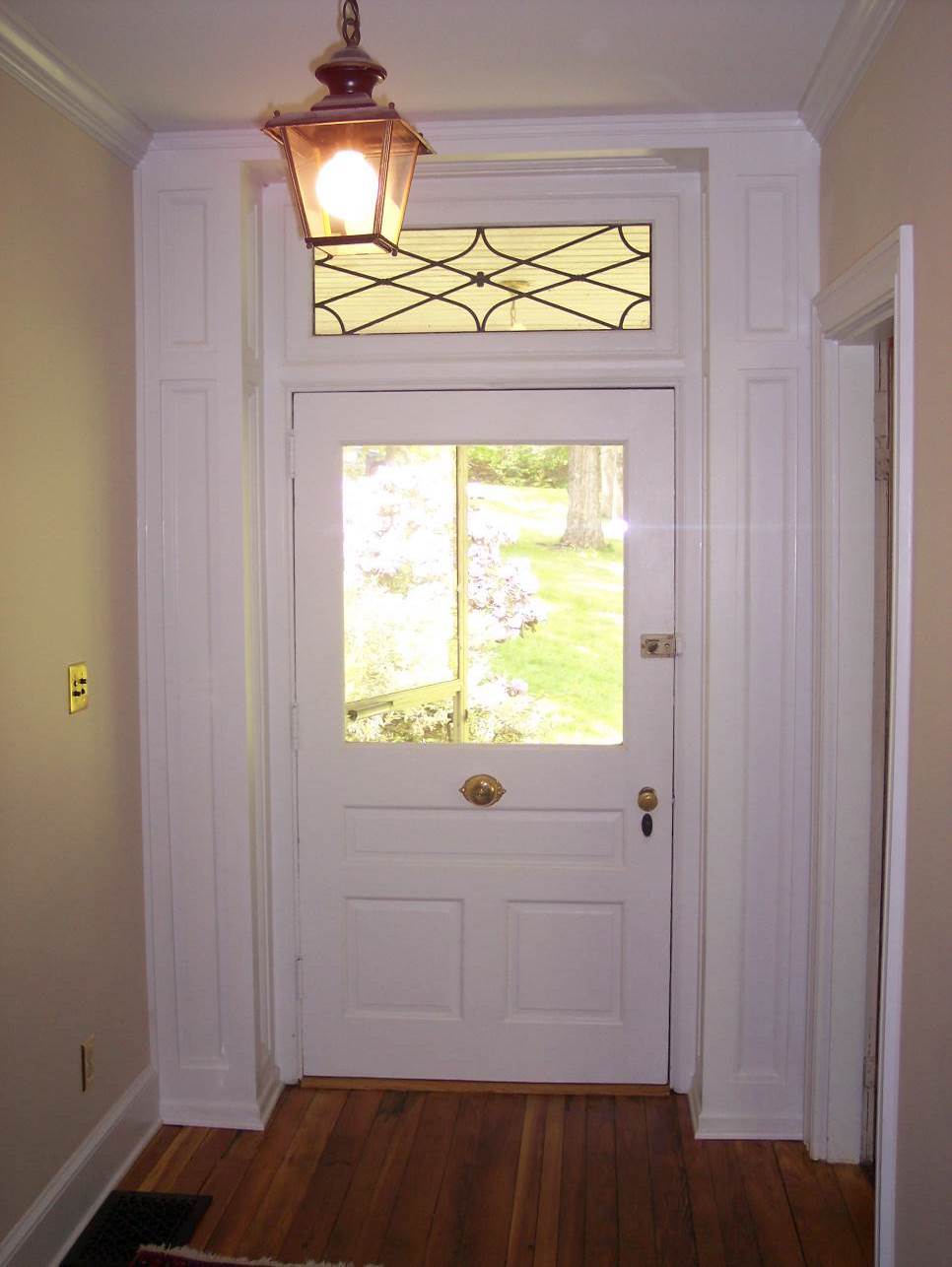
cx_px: 476
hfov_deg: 37.8
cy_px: 634
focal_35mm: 38
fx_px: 1392
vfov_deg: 49.0
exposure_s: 1/60
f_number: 2.8
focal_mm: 8
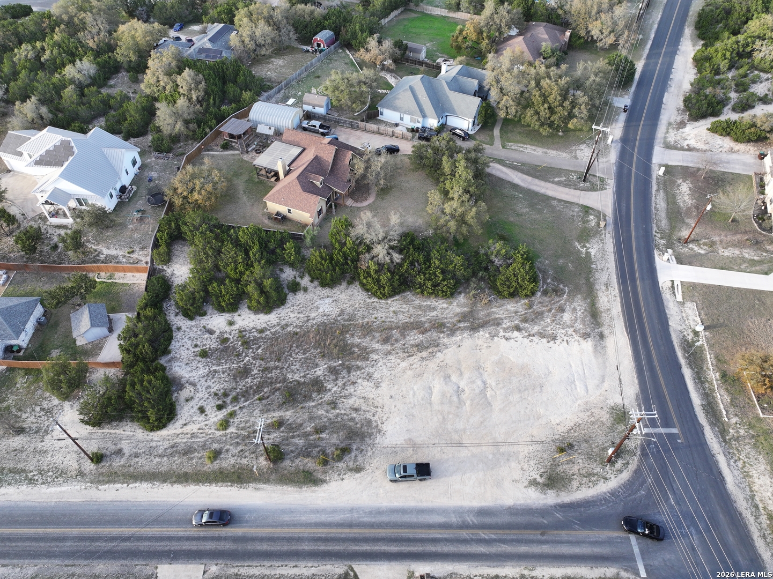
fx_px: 536
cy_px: 290
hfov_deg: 71.6
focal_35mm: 24
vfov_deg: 56.8
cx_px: 386
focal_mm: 12.29
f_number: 2.8
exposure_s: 1/120
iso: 110
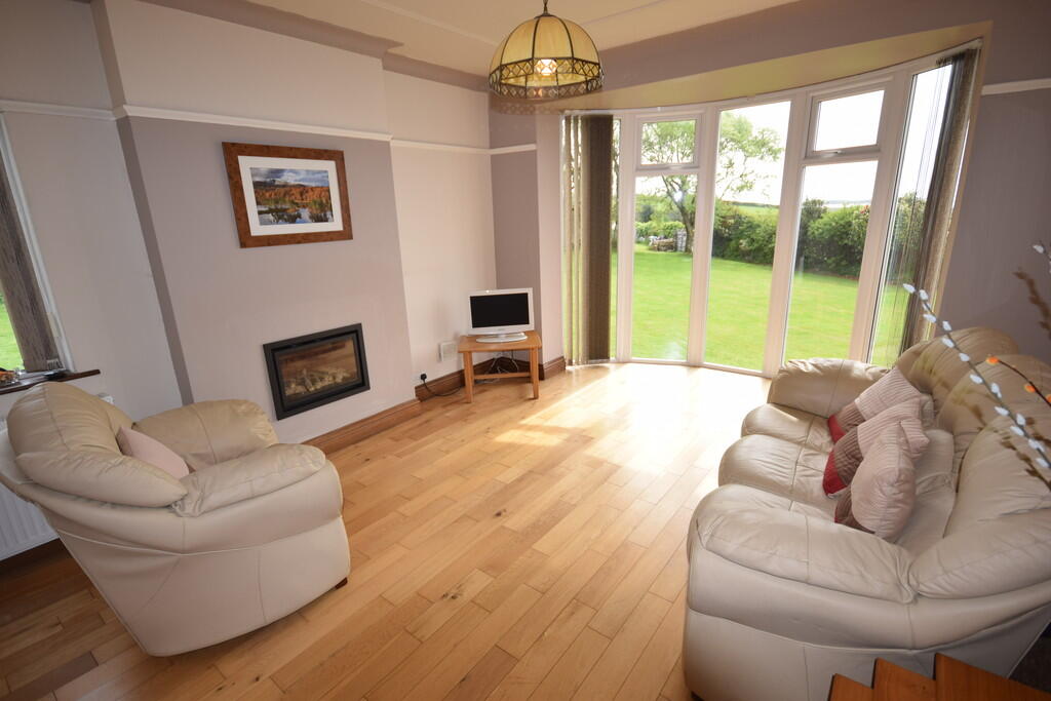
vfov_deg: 69.7
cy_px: 350
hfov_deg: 92.4
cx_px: 526
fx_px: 504
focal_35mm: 17
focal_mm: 11.5
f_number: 5.6
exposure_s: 1/125
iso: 200
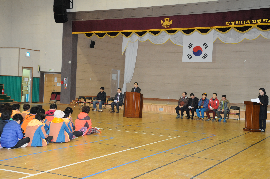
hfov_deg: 41.2
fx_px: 360
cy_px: 90
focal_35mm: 48
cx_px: 135
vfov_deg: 28.0
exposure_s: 1/60
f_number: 8
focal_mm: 32
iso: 1250
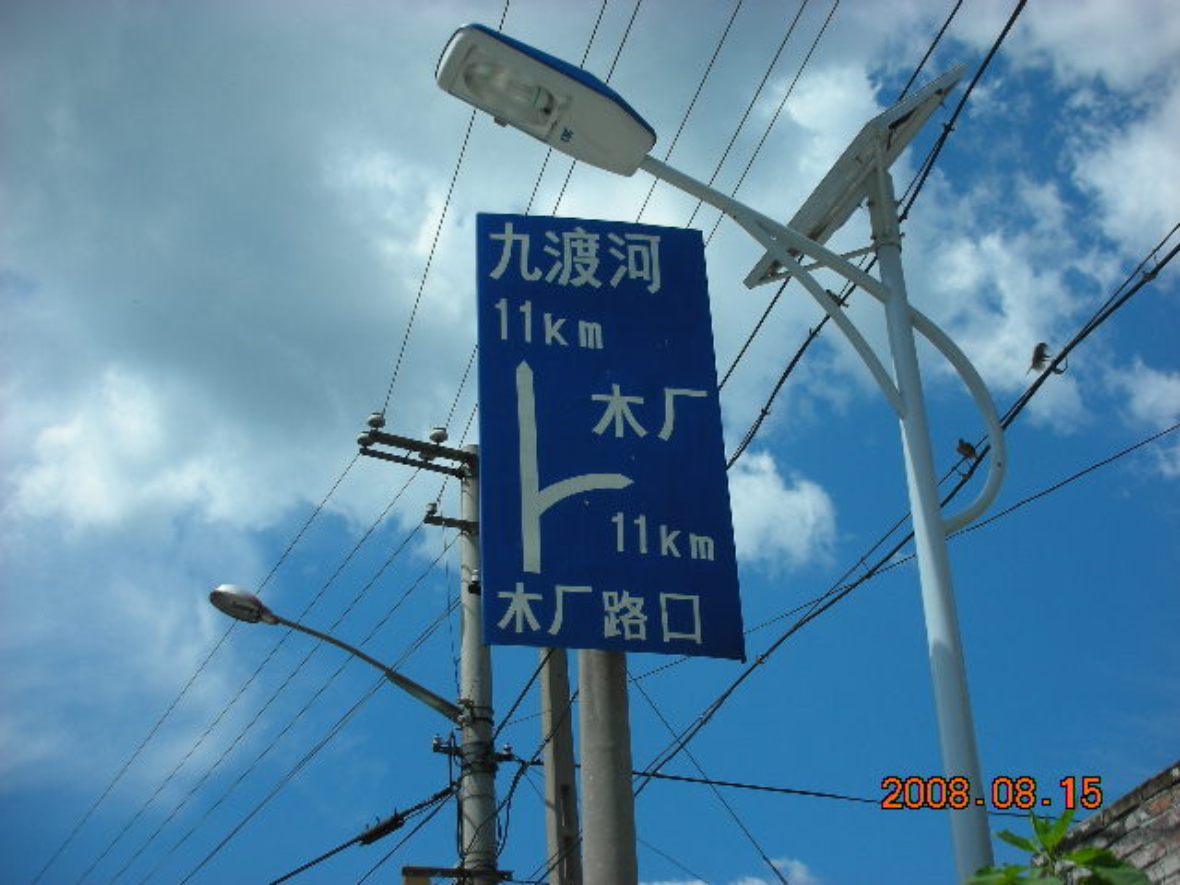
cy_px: 442
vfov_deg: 27.5
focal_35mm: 53
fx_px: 1807
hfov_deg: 36.2
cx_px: 590
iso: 50
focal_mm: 8.8
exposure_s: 1/95.8
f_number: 10.5
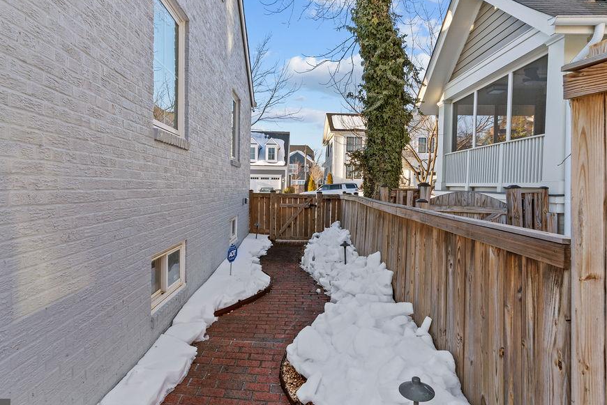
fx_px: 337
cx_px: 290
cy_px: 186
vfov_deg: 61.9
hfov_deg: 83.9
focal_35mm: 20
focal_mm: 17
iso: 320
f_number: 9
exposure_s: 1/60
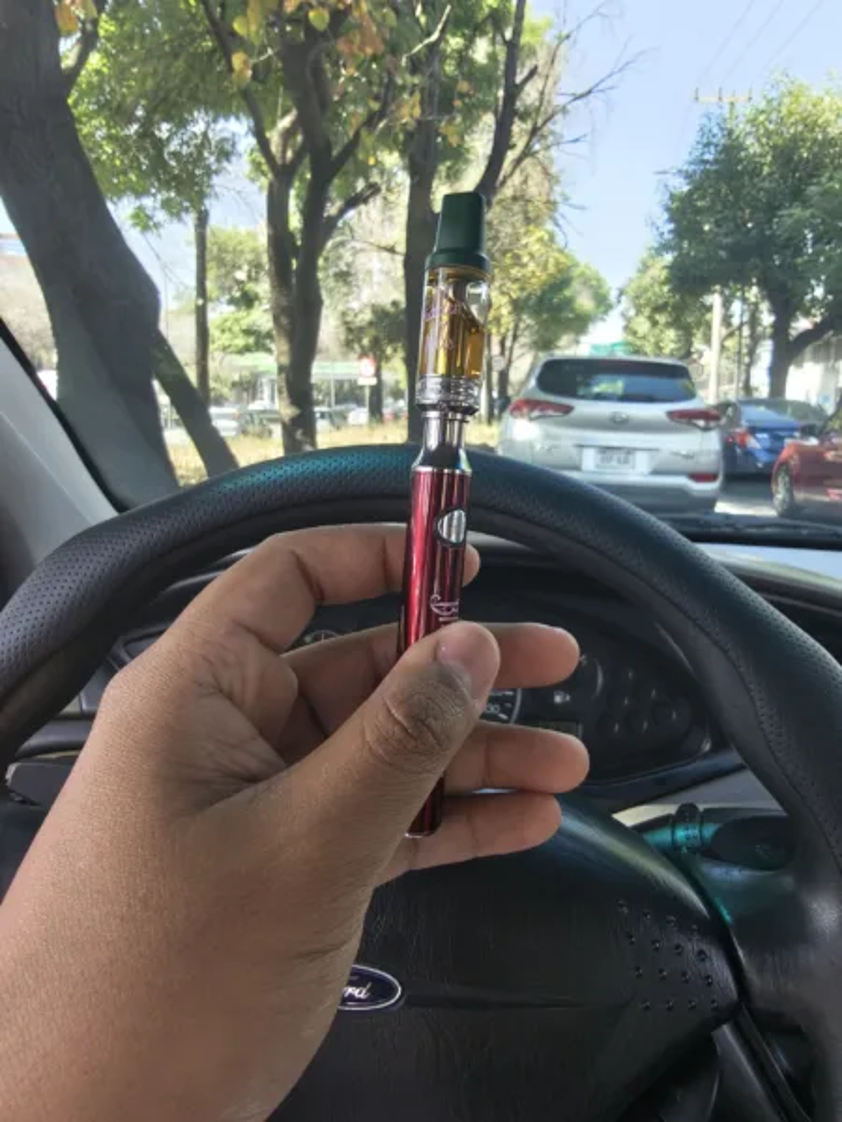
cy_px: 561
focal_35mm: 24
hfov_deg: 56.8
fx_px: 778
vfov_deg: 71.6
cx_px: 421
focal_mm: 2.31
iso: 200
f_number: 2
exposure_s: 1/100
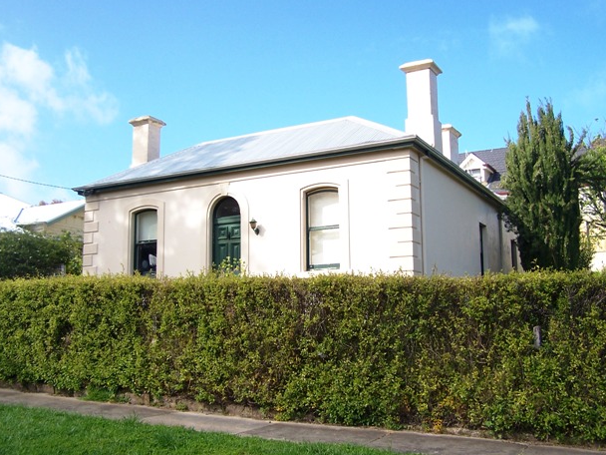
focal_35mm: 40
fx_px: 700
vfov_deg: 36.0
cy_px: 231
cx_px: 310
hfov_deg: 46.8
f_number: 2.8
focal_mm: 6.3
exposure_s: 1/350
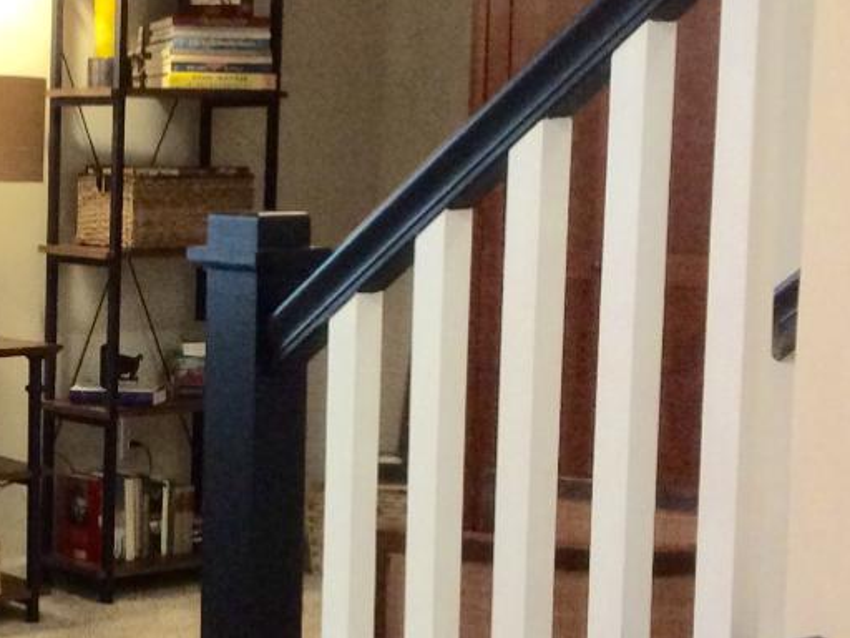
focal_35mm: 90
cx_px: -116
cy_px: 352
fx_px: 2210
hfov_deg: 20.6
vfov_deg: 16.4
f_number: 2.4
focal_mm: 3.3
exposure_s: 1/24
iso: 160
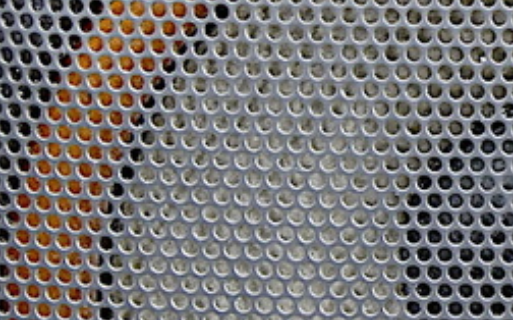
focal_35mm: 465
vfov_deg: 2.8
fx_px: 6495
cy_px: 306
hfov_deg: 4.5
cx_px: 572
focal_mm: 20.6
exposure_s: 1/2
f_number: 5.1
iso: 200
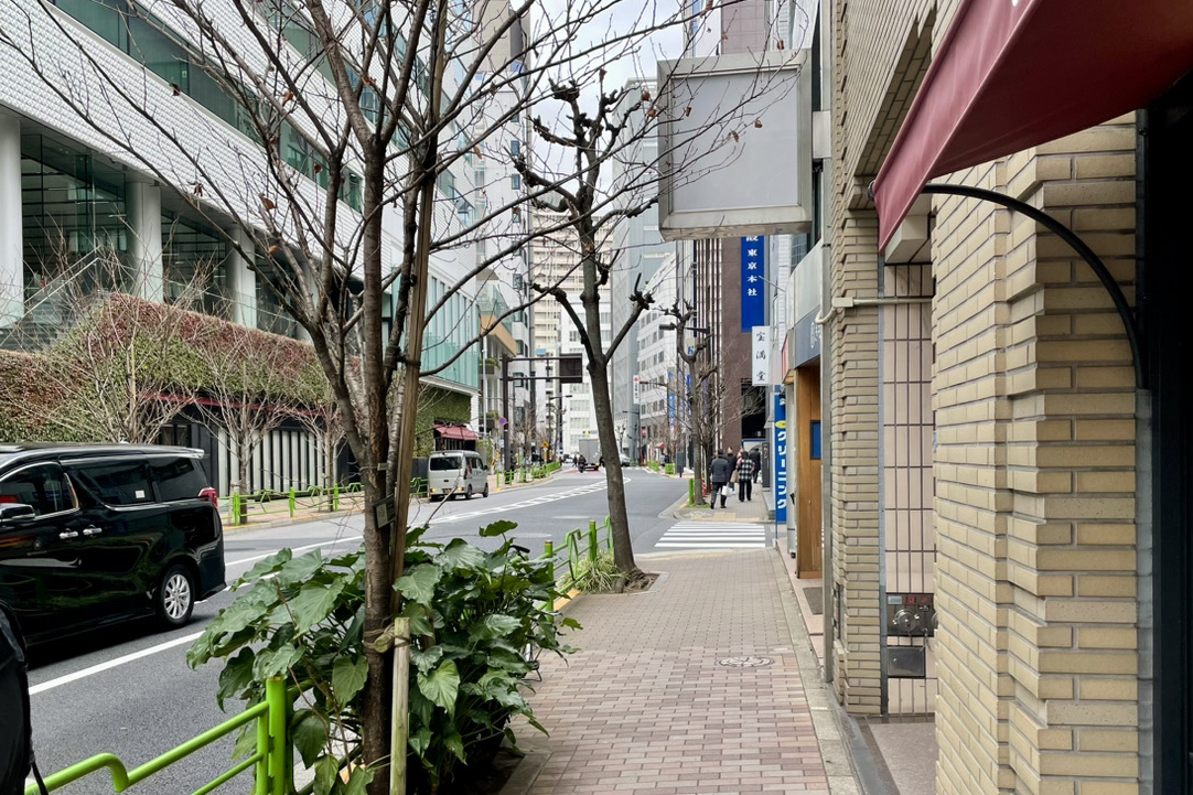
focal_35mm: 30
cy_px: 493
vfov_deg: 43.3
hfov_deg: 61.9
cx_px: 596
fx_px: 994
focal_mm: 4.2
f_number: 1.6
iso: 32
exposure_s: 1/485
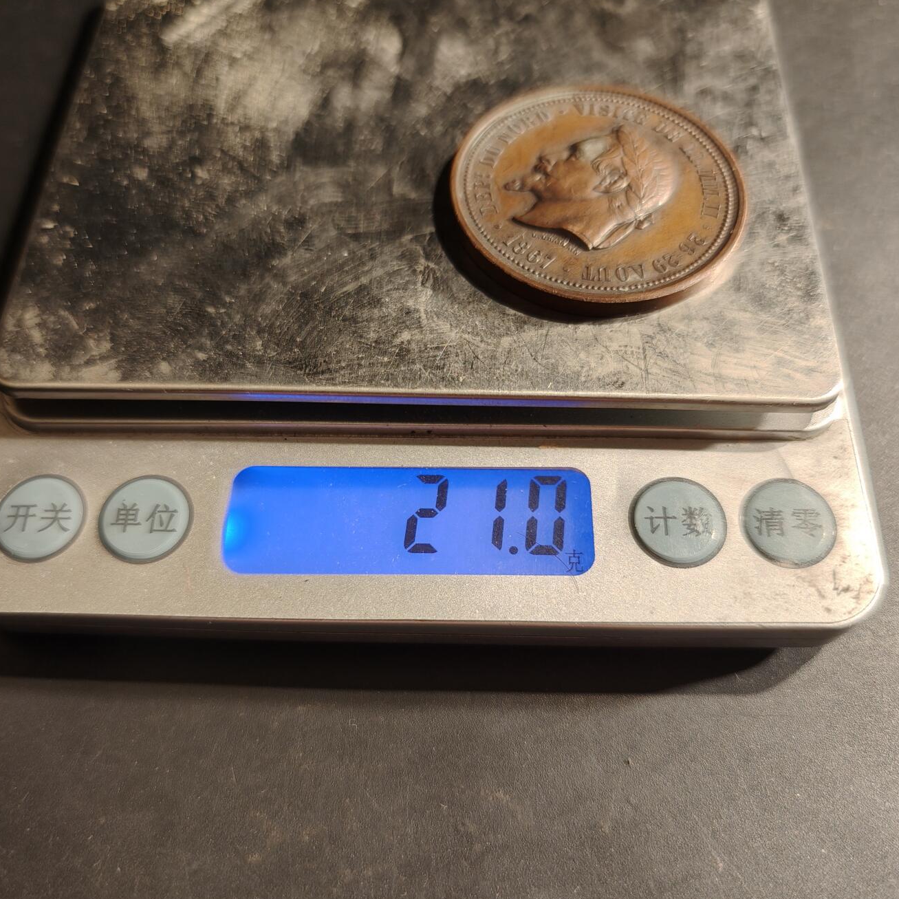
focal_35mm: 28
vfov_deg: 57.2
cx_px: 449
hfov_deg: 57.3
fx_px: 823
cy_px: 481
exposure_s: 1/100
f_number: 1.6
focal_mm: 6.06
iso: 125
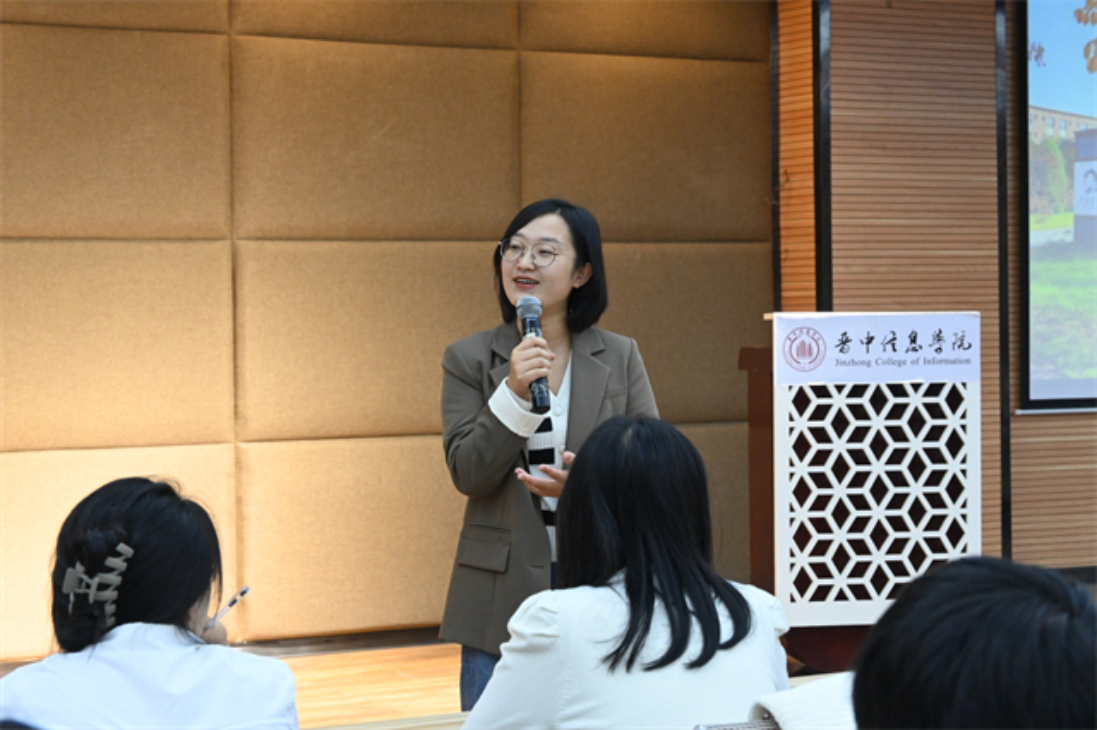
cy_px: 365
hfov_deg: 27.0
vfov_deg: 18.2
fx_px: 2284
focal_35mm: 75
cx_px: 548
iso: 3200
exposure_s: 1/125
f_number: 6.3
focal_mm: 50
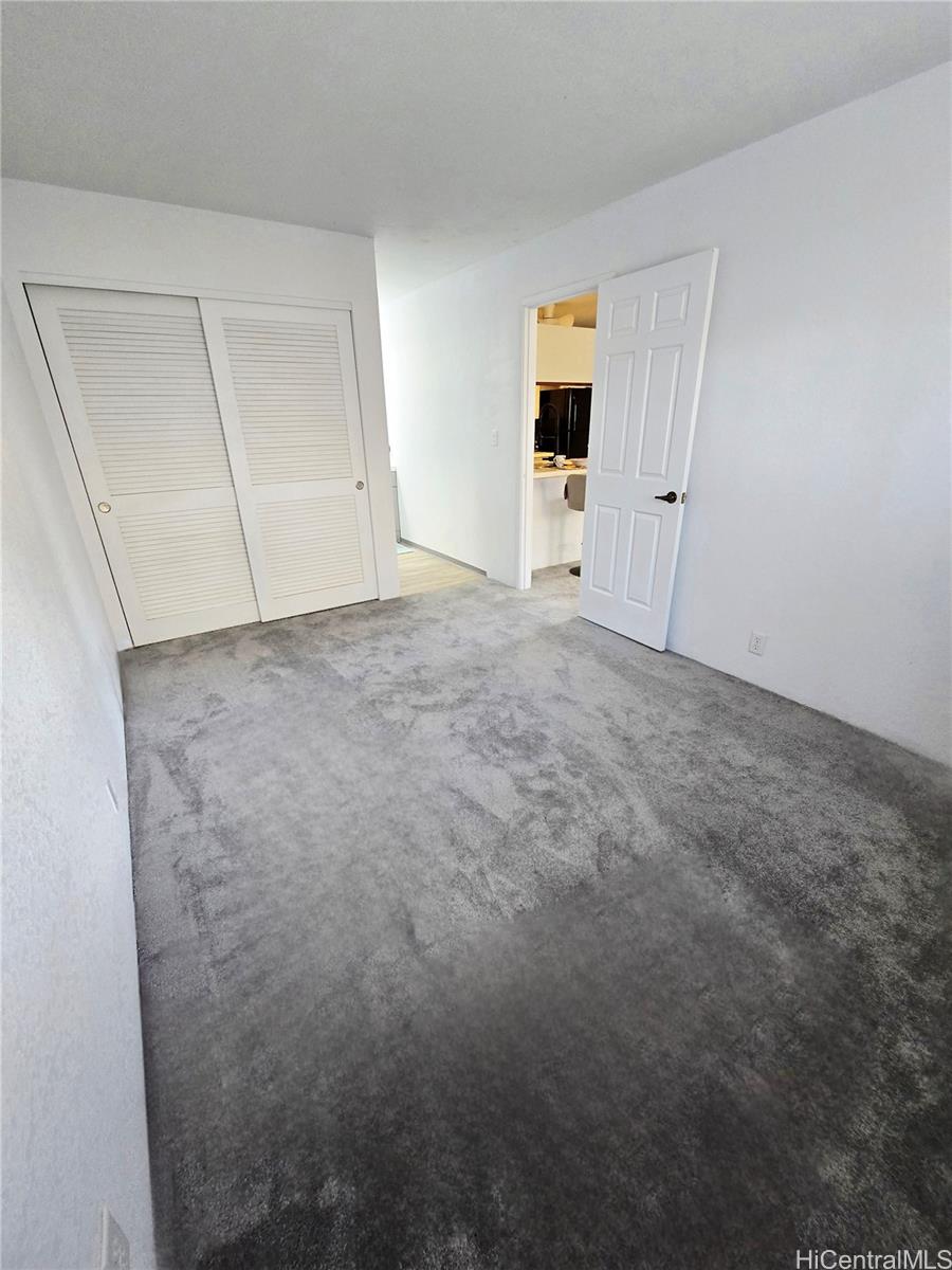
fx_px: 477
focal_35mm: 13
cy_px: 635
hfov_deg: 89.9
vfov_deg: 106.2
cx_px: 476
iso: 200
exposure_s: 1/60.2
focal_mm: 2.2
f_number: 2.2
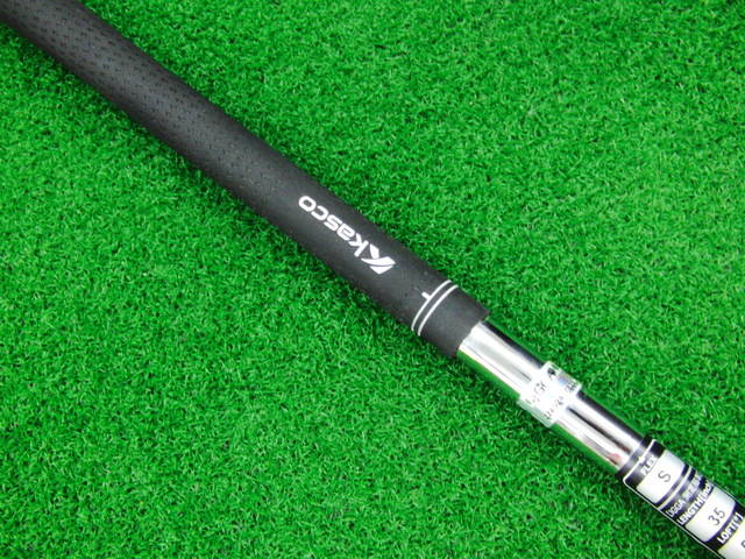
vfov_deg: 38.7
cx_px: 372
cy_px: 280
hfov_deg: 50.1
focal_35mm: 37
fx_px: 796
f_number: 3.6
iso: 400
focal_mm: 6.42
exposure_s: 1/25
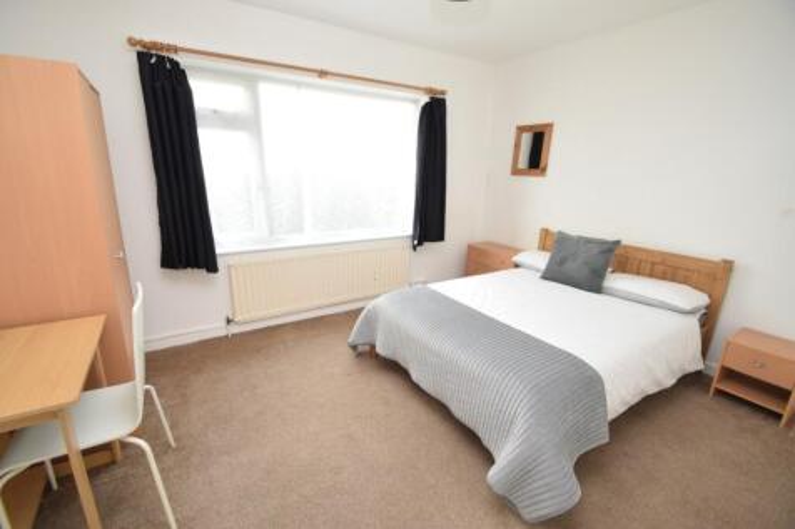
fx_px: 331
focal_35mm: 15
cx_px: 398
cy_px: 264
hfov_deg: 100.4
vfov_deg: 77.3
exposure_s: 1/125
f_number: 5.6
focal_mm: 10
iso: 500
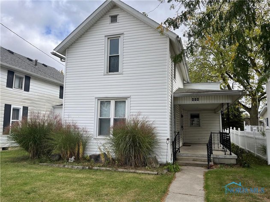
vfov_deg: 53.0
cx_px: 135
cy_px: 101
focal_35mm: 26
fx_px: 203
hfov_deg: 67.3
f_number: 1.6
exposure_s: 1/1497
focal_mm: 5.1
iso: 50
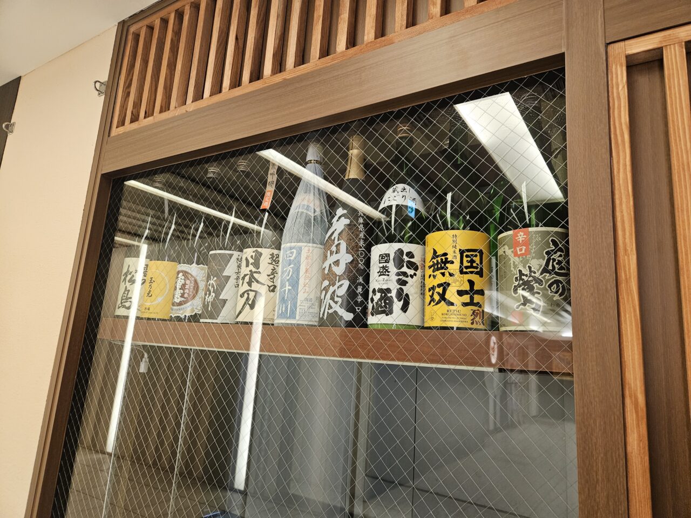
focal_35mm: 23
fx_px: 459
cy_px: 259
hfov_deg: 73.9
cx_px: 346
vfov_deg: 58.9
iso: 400
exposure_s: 1/100
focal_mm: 5.4
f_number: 1.8
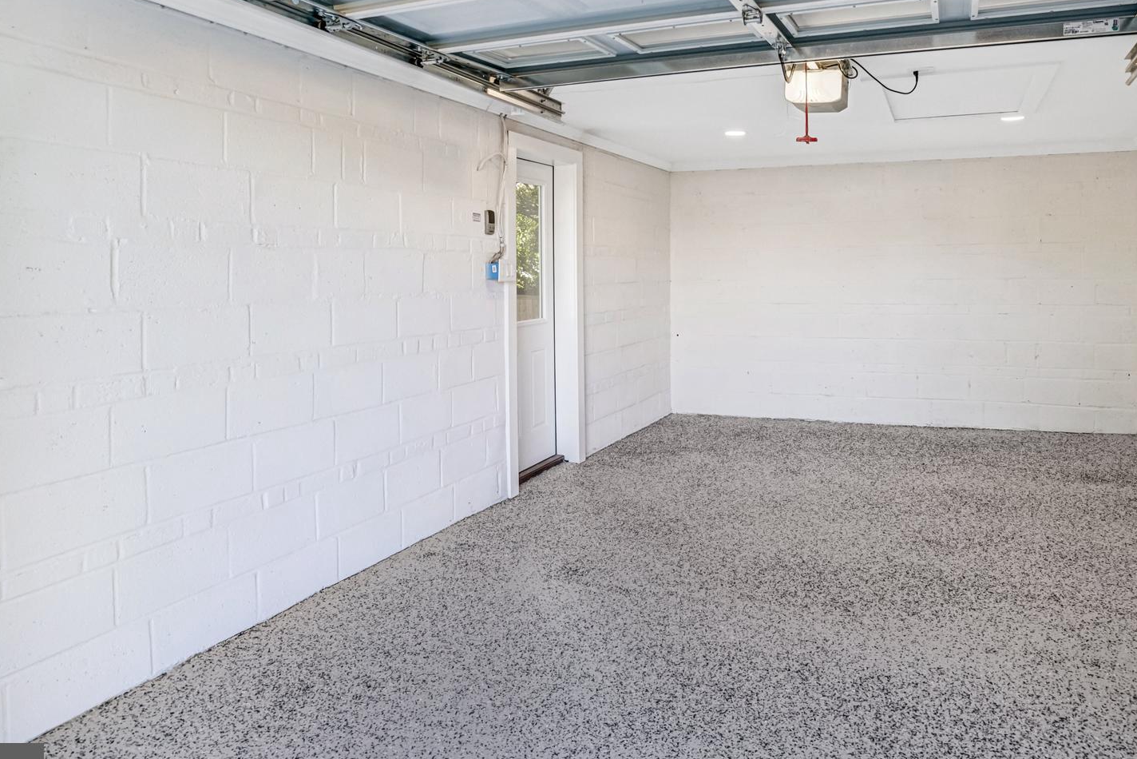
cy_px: 256
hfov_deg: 75.2
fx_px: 727
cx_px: 684
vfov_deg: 54.1
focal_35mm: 23
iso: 800
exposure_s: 1/125
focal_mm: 16
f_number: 8
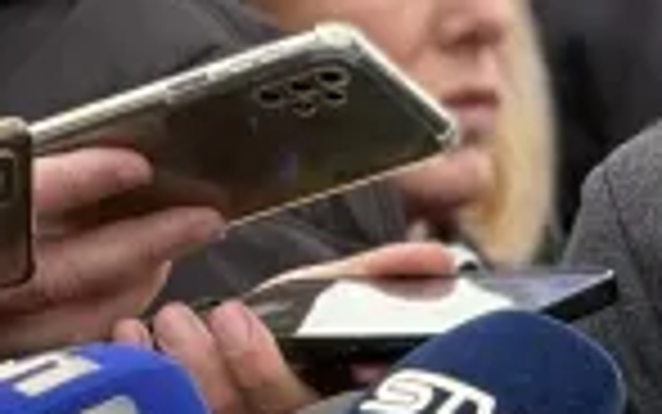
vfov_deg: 2.1
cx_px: 1072
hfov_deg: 3.4
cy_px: 198
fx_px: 11262
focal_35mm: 624
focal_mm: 15.66
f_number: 2.8
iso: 50
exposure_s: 1/201
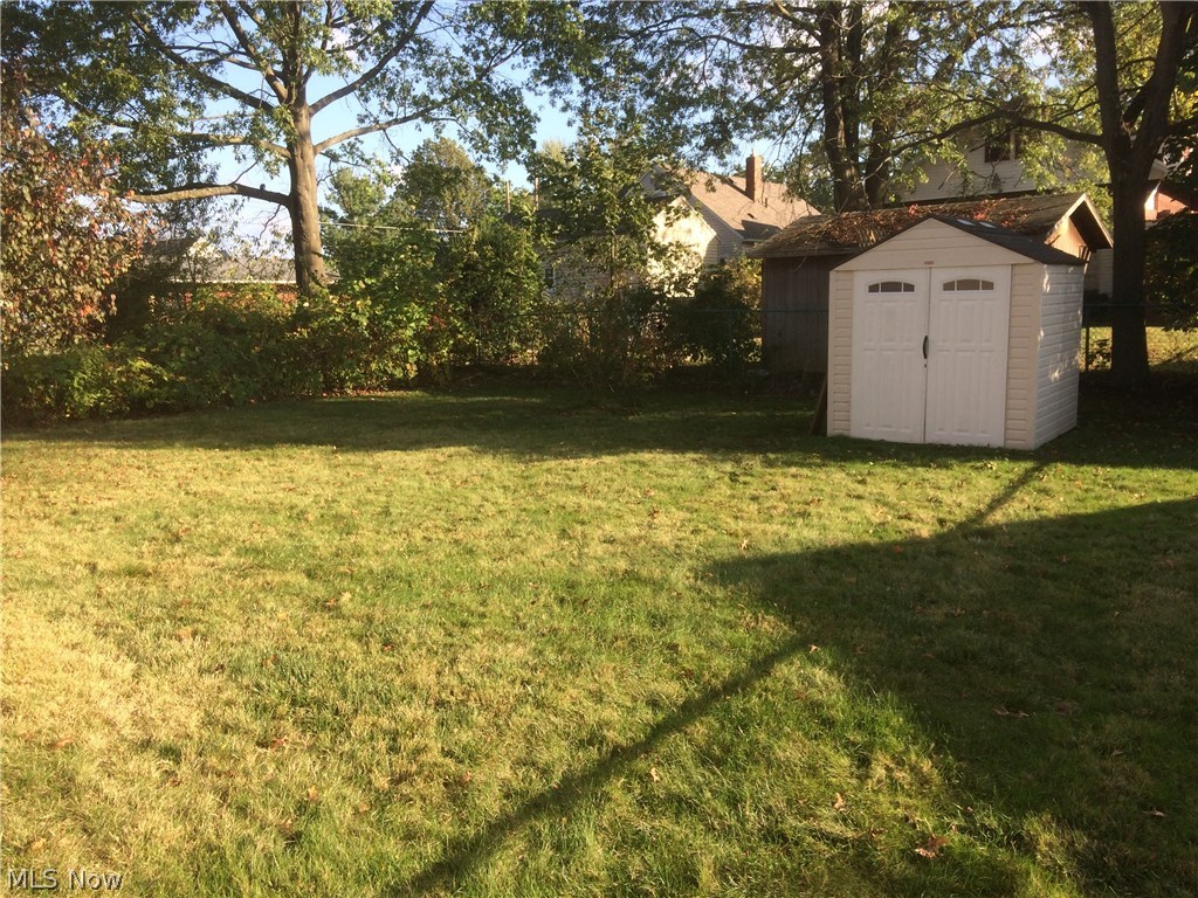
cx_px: 599
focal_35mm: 29
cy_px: 449
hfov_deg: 61.7
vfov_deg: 48.2
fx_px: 1004
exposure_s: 1/562
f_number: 2.2
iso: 32
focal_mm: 4.15
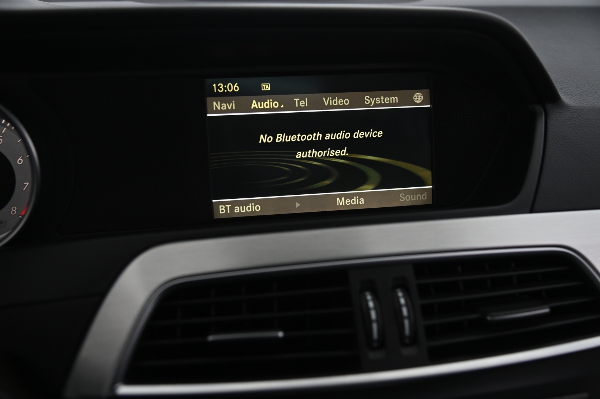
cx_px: 300
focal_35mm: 44
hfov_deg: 44.5
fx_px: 733
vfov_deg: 30.5
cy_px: 200
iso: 2000
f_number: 4
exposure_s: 1/50
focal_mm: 44
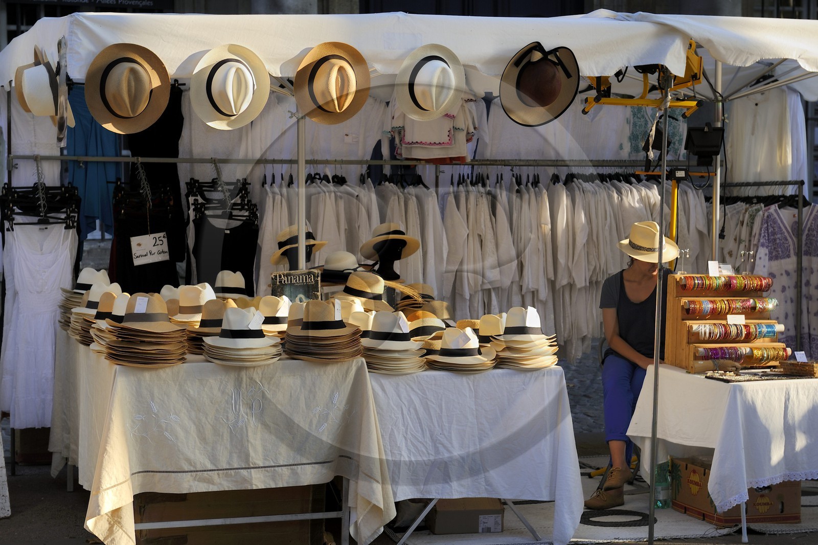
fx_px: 1590
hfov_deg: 28.8
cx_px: 409
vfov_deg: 19.4
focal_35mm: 70
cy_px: 272
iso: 200
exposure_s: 1/160
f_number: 5.6
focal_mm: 70
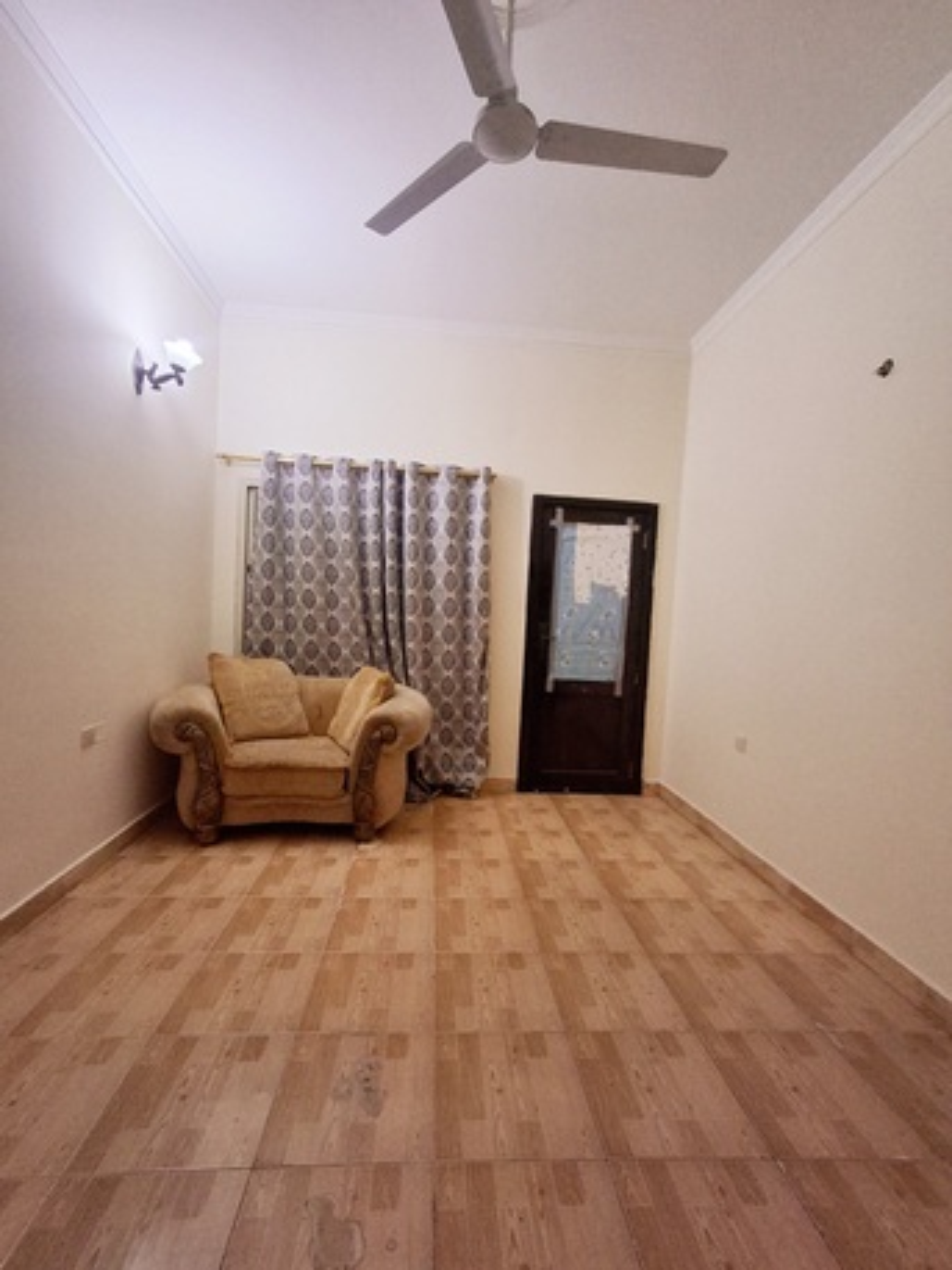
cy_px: 635
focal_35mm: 16
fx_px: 586
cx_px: 476
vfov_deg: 94.5
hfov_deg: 78.1
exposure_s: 1/50
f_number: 2.2
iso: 250
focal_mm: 1.64
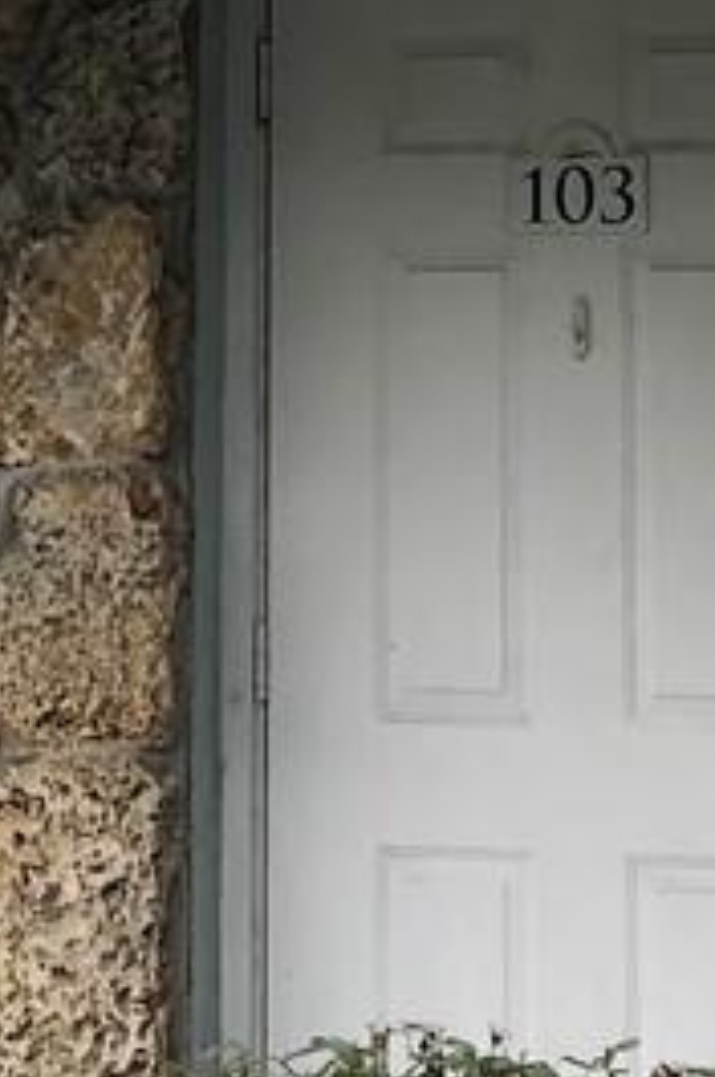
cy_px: -370
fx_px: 5257
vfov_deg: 11.4
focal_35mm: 176
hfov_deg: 7.8
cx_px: 520
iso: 20
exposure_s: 1/656
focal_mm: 3.99
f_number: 1.8
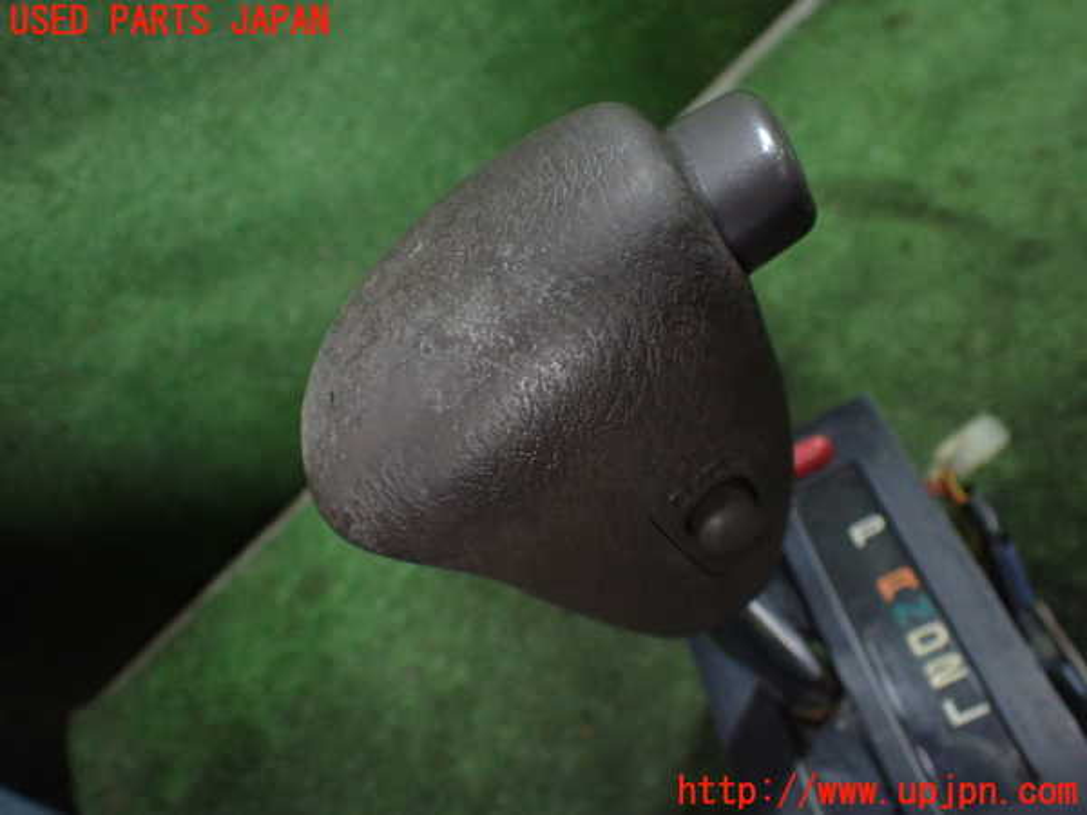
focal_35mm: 30
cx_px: 544
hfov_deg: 60.0
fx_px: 942
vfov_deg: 46.8
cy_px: 408
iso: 800
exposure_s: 1/125
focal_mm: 5.4
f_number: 2.3
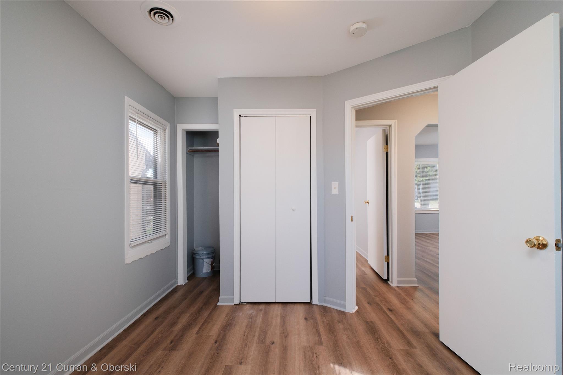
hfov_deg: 100.4
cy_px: 188
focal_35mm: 15
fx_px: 235
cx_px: 282
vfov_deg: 77.3
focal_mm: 10
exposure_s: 1/125
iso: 500
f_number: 7.1
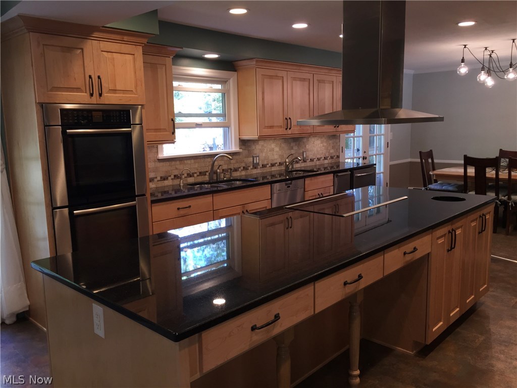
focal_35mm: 29
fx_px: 433
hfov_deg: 61.7
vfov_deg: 48.2
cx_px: 258
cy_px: 194
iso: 50
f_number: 2.2
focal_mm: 4.15
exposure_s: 1/30
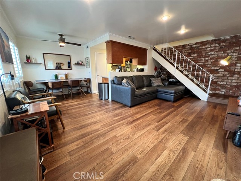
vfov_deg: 89.9
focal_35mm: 13
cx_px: 120
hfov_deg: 106.2
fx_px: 91
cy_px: 90
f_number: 1.8
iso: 200
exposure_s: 1/60
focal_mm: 1.57
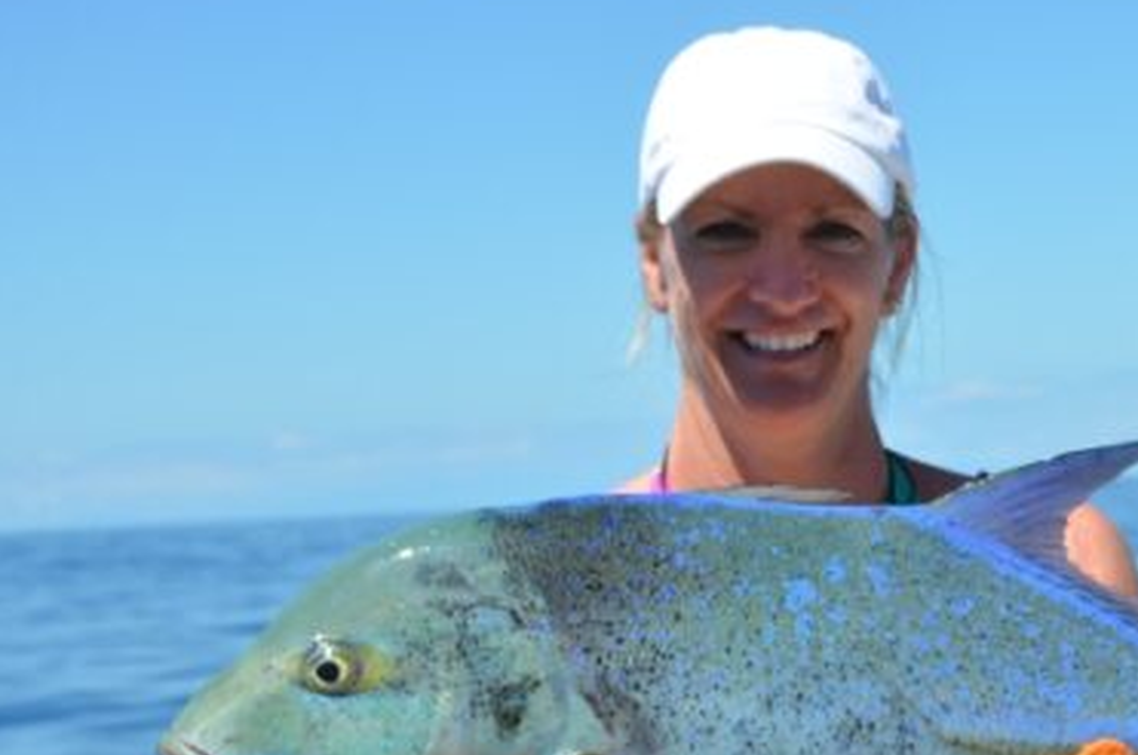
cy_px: 471
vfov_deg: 10.8
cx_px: 886
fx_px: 3976
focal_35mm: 126
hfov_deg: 16.2
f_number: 9
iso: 100
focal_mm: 48
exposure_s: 1/320
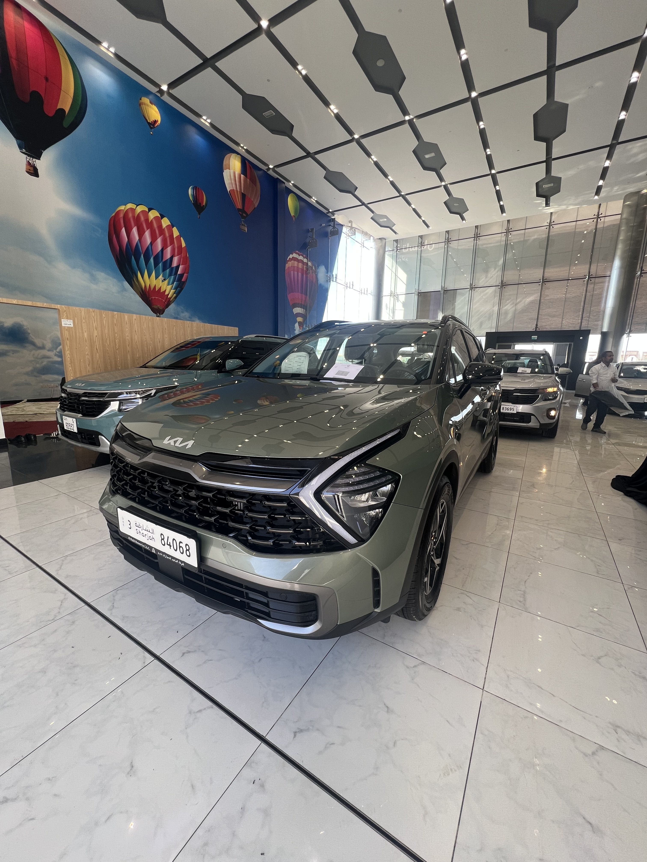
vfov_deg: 106.2
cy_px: 431
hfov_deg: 89.9
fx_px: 324
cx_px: 324
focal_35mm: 13
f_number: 1.8
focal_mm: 1.57
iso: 50
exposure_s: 1/99
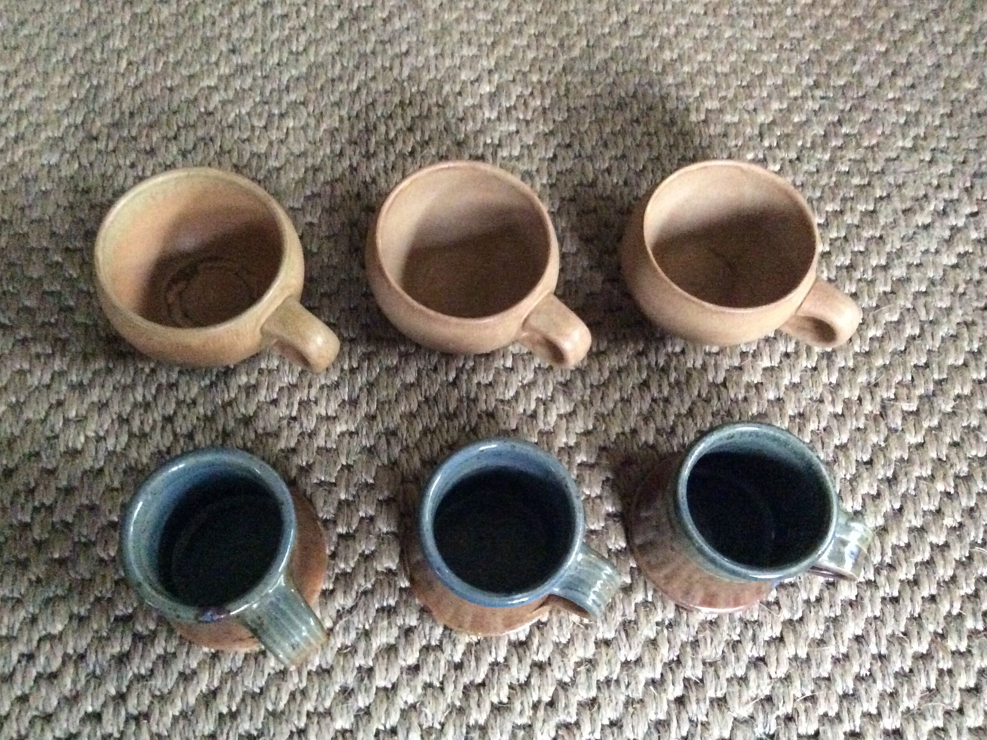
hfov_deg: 55.4
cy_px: 376
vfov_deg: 42.9
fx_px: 941
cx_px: 482
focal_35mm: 33
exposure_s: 1/17
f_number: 2.4
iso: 800
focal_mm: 3.3
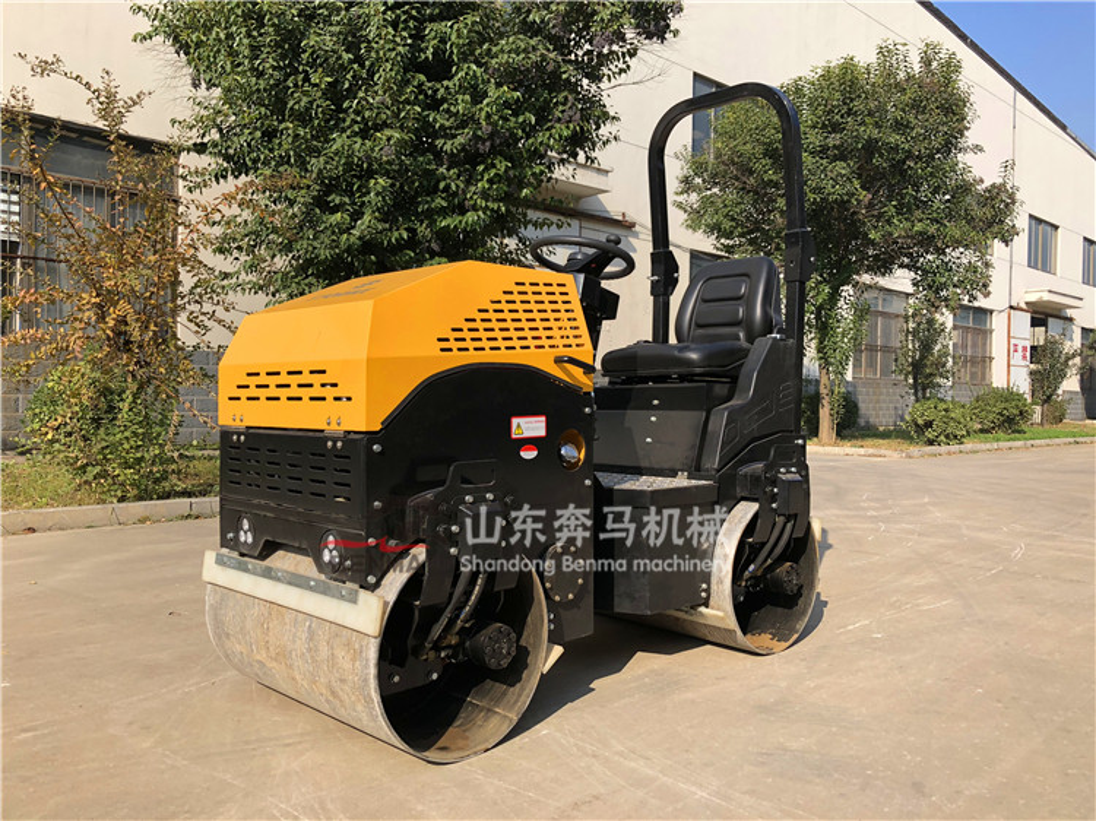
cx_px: 548
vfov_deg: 49.7
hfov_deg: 63.5
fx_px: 886
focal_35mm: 28
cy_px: 410
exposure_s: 1/1230
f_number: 1.8
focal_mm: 3.99
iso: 20
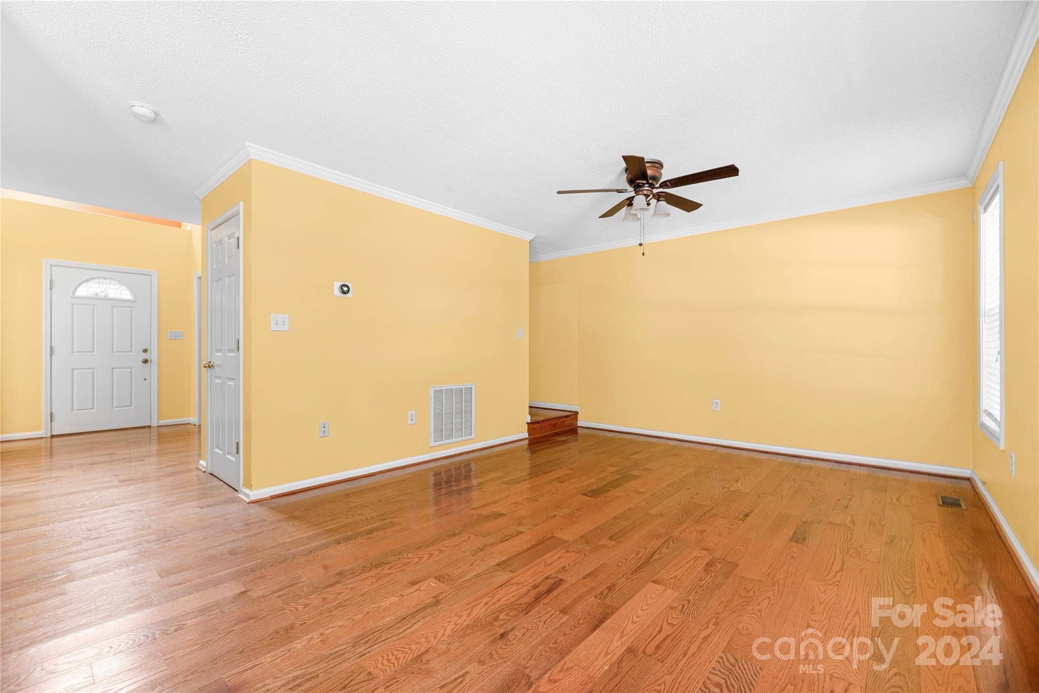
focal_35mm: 14
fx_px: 404
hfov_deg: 104.2
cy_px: 346
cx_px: 520
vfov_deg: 81.3
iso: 320
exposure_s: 1/8
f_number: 6.3
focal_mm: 14
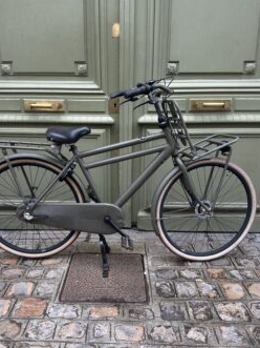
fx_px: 291
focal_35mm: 29
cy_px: 177
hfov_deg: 48.1
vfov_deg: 61.7
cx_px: 118
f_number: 1.78
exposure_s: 1/121
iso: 64
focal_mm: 6.86
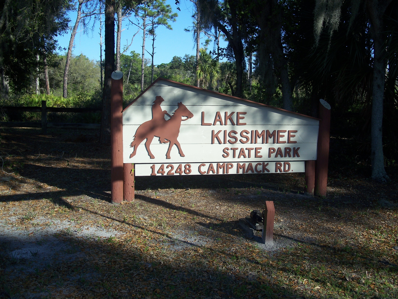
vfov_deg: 38.7
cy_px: 150
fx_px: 425
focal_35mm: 37
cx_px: 199
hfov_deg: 50.1
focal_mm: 7.8
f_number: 2.8
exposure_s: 1/640
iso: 64
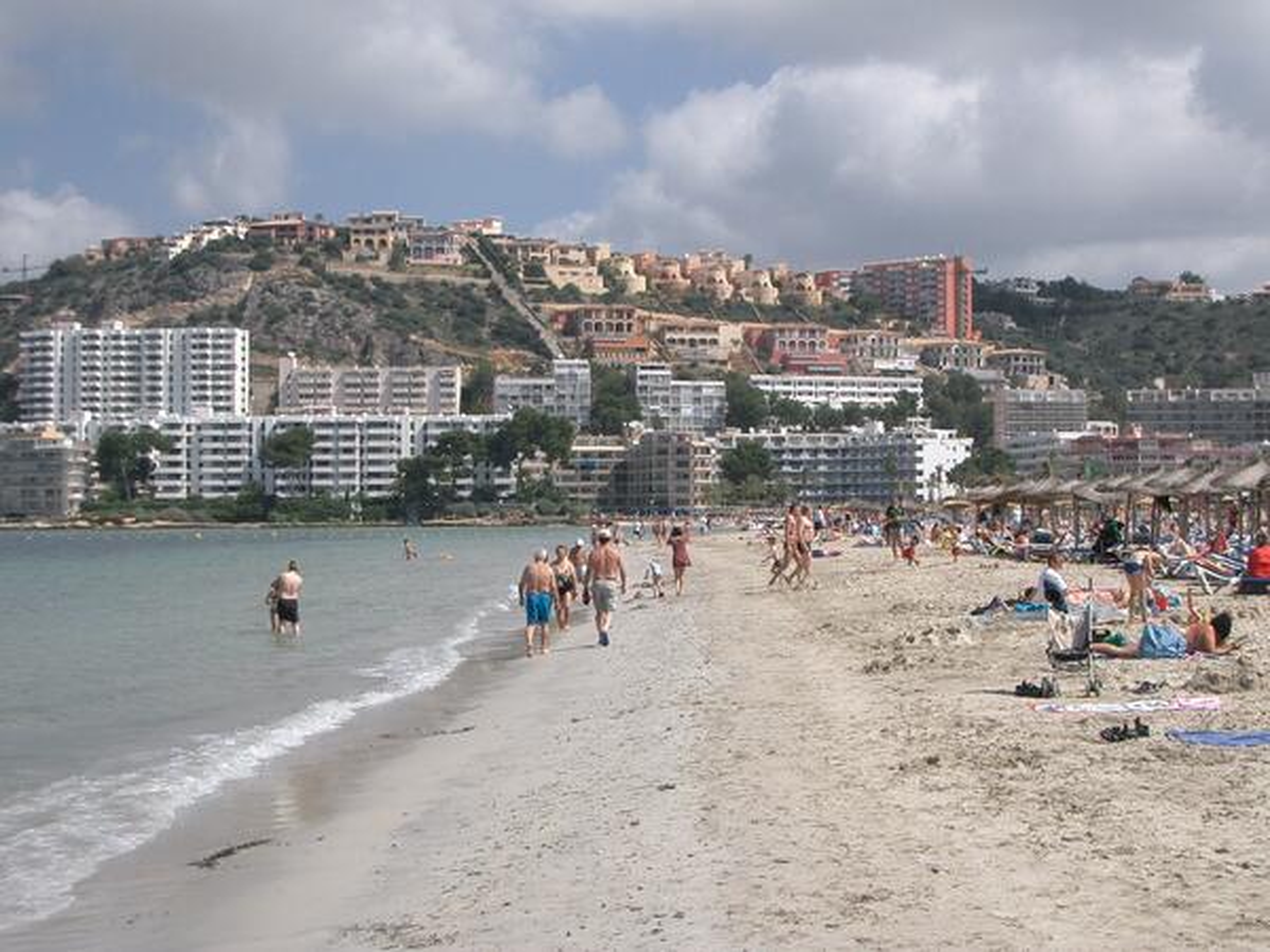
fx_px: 2275
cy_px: 476
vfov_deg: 23.7
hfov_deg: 31.2
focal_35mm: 62
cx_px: 635
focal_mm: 10.2
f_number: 5.6
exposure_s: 1/400
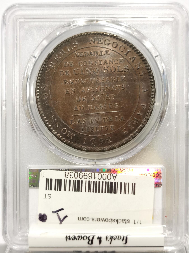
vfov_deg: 35.5
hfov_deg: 27.0
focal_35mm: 54
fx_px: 393
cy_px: 126
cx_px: 94
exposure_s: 1/100
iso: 160
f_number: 16
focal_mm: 5.56
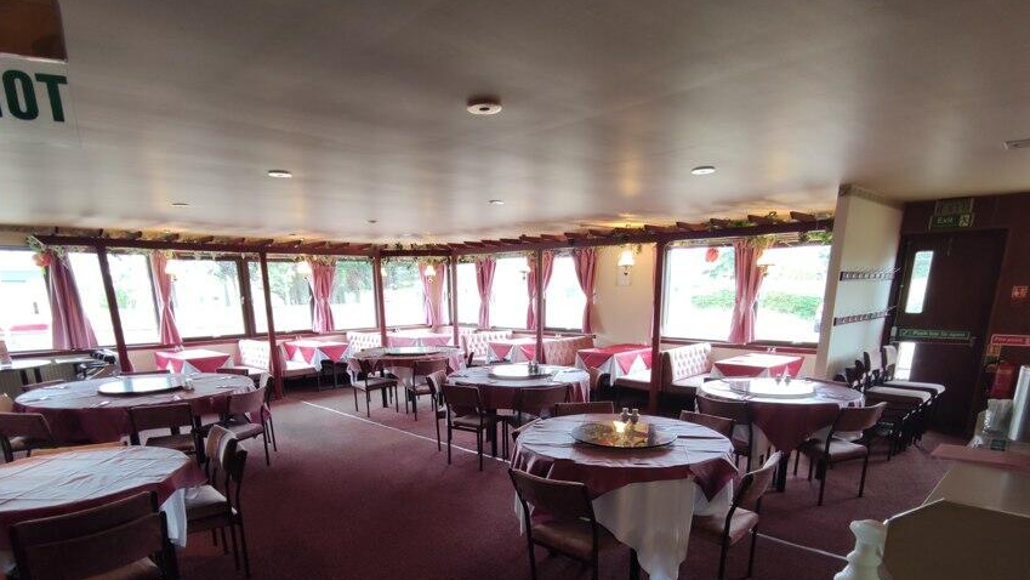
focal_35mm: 21
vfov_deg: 51.2
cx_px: 496
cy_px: 439
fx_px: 574
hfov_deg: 83.8
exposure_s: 1/33
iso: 385
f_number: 2.2
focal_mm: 2.35
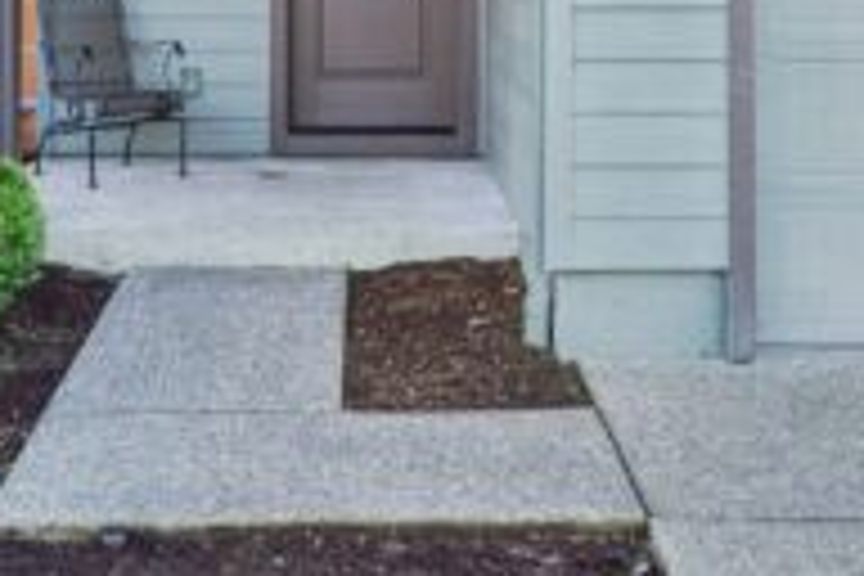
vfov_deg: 18.2
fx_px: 1752
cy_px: -7
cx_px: 396
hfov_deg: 27.7
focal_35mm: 73
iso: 400
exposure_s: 1/50
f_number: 8
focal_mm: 35
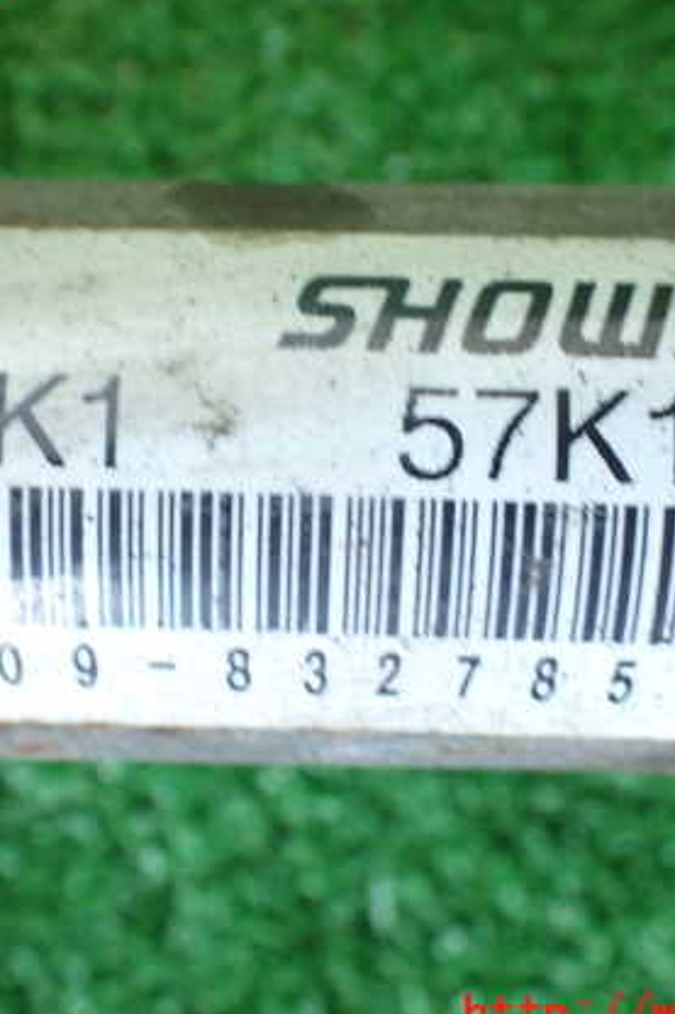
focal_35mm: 45
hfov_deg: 29.8
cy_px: 500
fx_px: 1267
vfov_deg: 43.6
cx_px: 283
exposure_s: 1/30
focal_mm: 5.4
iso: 1000
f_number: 2.3
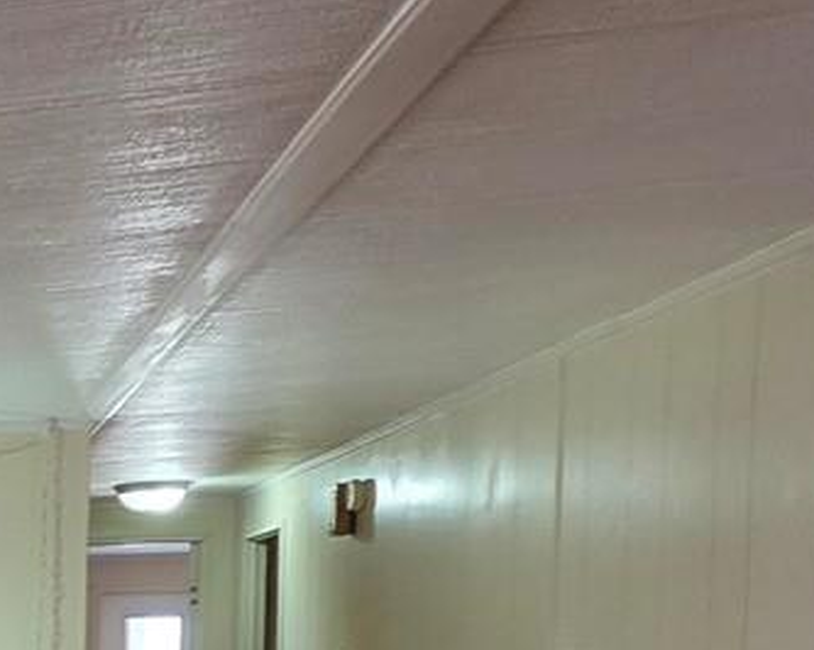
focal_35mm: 61
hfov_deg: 19.2
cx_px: -794
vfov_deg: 23.4
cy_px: 714
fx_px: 1469
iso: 160
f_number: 2.2
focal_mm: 2.2
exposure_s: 1/60
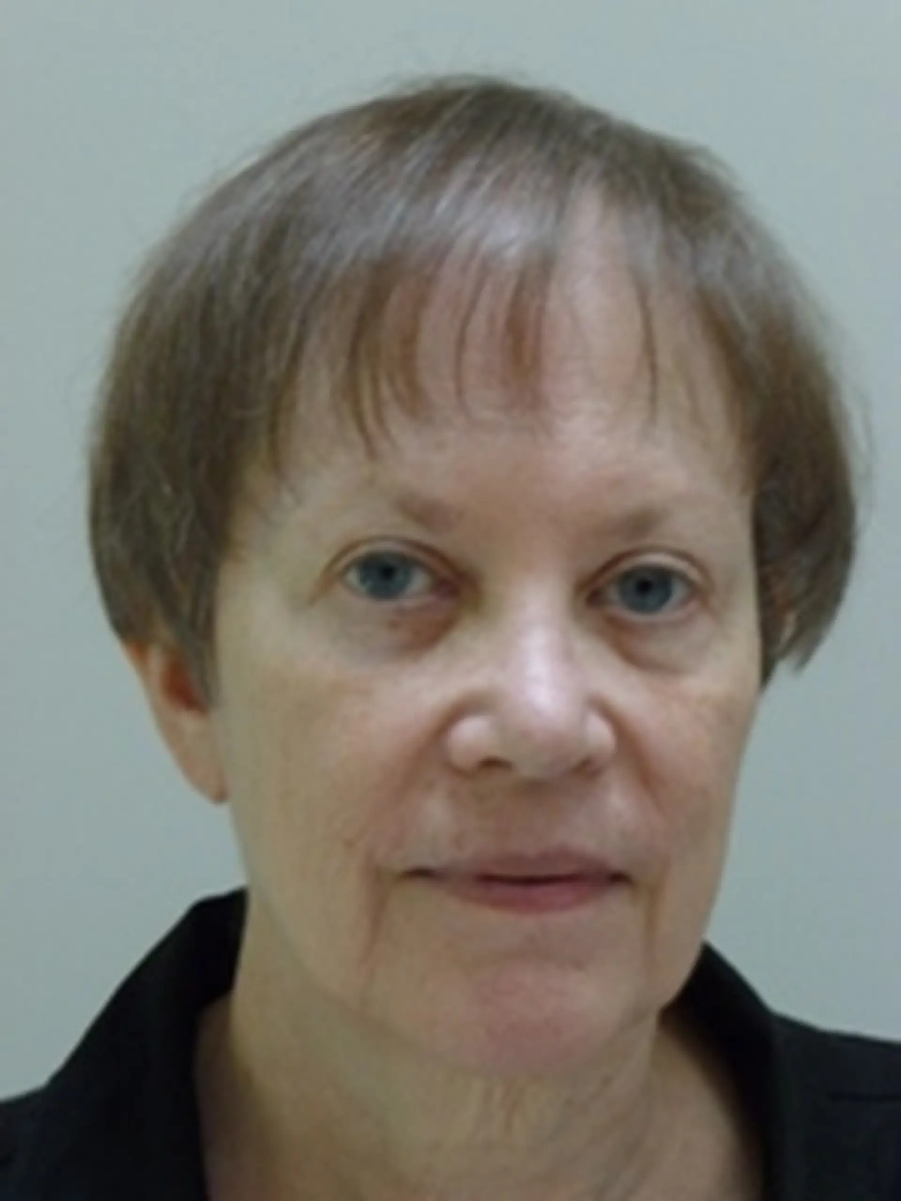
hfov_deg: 13.2
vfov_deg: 17.6
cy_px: 600
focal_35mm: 112
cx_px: 450
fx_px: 3887
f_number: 4.7
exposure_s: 1/8
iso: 400
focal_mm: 19.1
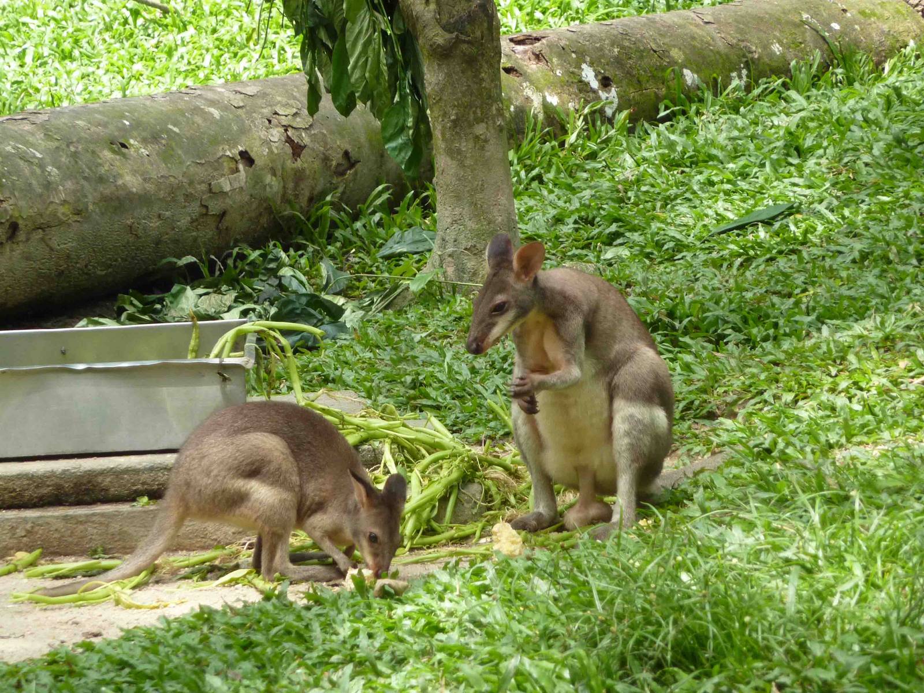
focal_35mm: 300
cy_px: 346
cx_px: 462
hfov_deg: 6.6
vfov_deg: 5.0
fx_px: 8008
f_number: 4.9
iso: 160
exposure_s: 1/125
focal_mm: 49.2
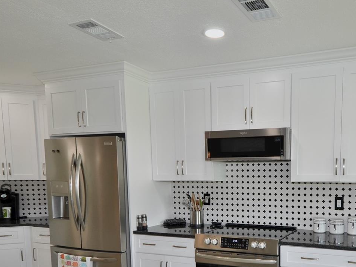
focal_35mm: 58
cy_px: 188
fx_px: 597
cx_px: 235
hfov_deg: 33.0
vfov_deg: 25.0
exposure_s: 1/100
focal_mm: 24
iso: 200
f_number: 5
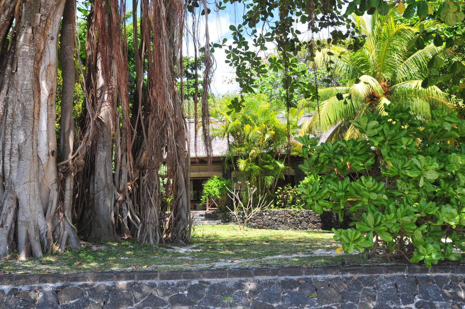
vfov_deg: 29.8
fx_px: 581
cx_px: 232
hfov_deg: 43.7
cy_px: 154
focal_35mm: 45
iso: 200
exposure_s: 1/50
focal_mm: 30
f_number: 7.1
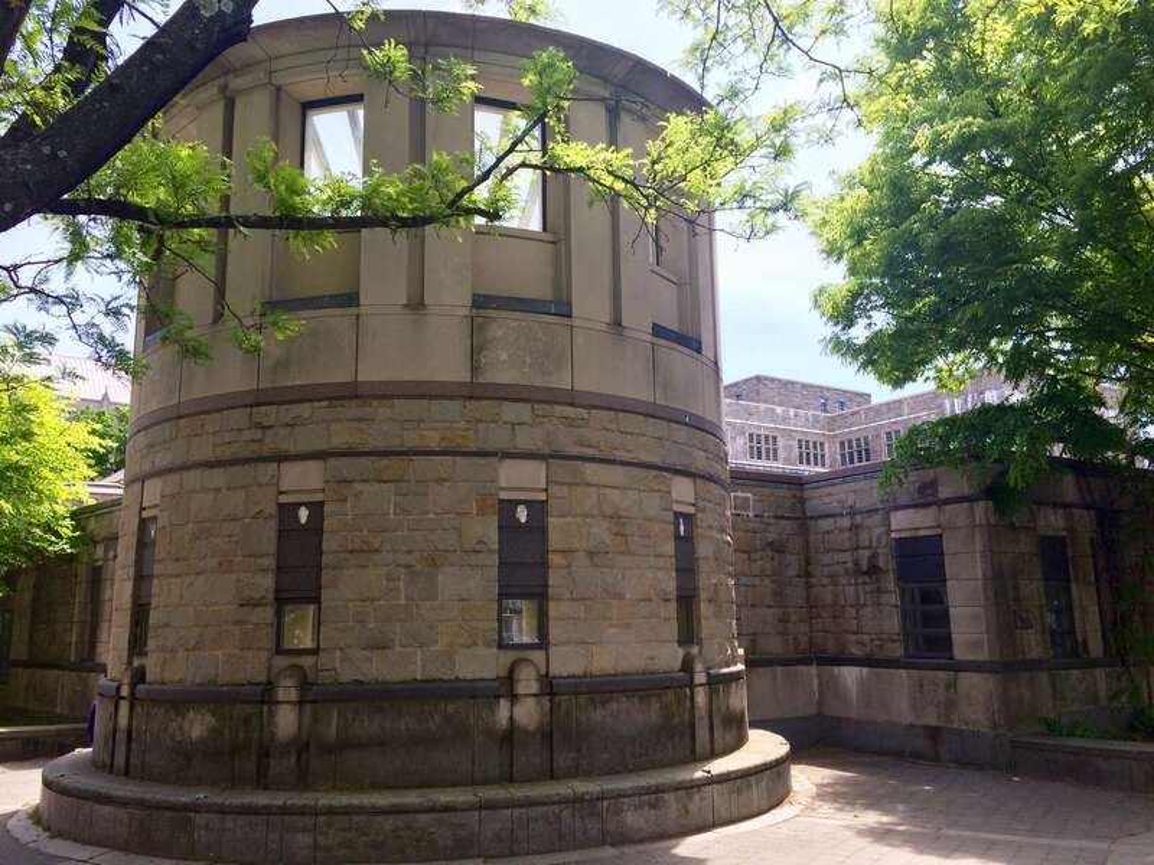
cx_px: 577
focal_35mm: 29
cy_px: 432
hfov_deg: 61.7
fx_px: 967
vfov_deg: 48.2
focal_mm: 4.15
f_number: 2.2
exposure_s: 1/977
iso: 32
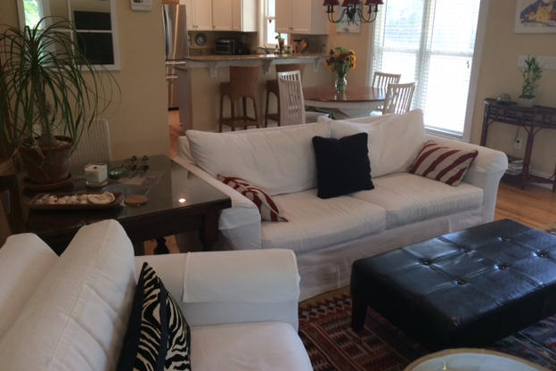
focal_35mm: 32
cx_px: 272
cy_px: 165
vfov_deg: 41.1
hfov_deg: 58.7
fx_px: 494
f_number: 2.2
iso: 40
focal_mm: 4.12
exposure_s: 1/30
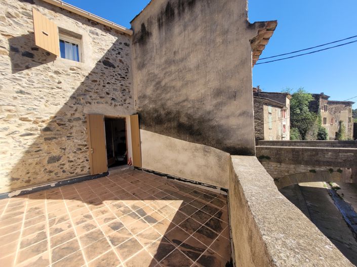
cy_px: 134
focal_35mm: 13
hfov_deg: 106.2
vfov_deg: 89.9
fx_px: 134
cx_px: 178
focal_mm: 1.74
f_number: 2.2
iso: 40
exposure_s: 1/914
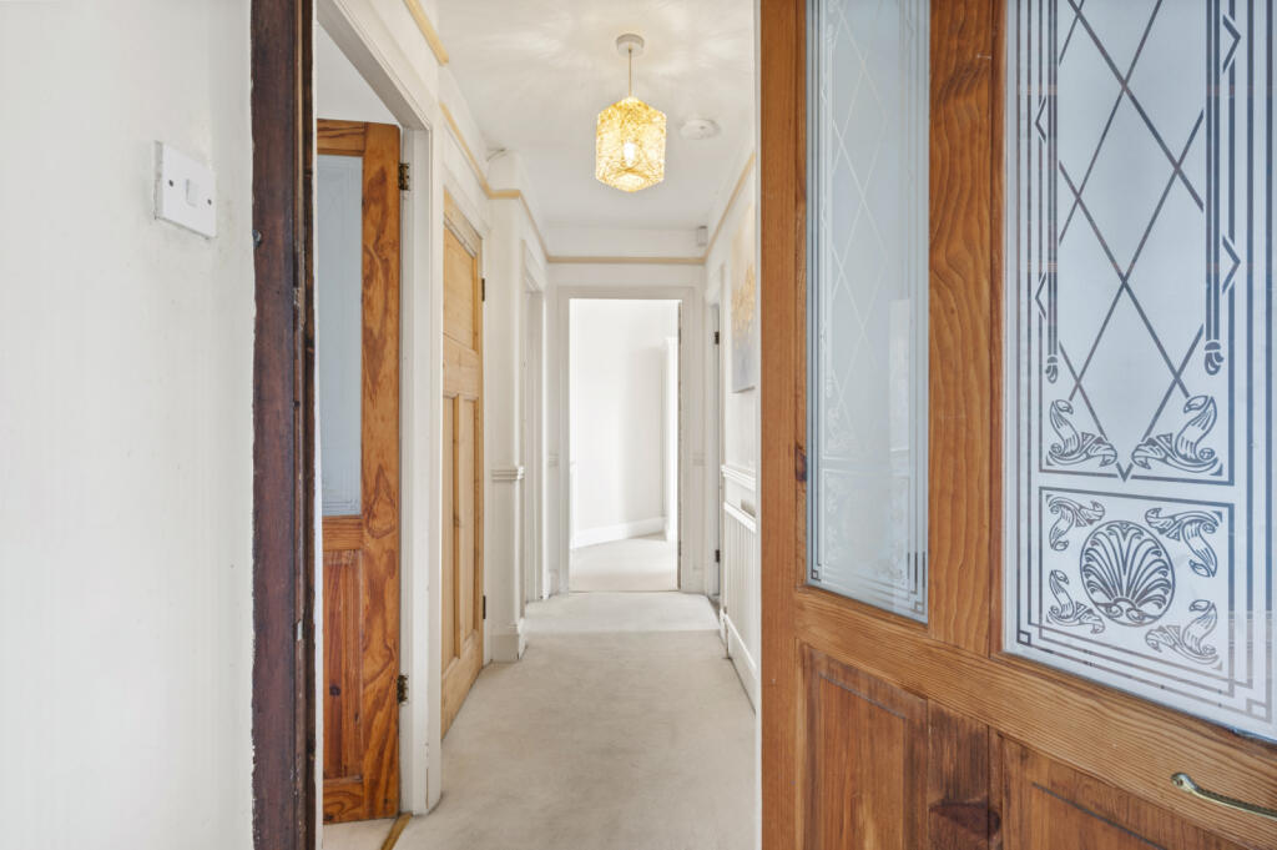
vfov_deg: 68.8
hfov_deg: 91.7
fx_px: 620
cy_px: 425
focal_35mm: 18
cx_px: 638
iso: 200
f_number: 16
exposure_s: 3
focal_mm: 17.5
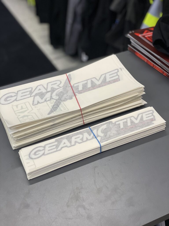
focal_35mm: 52
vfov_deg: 36.8
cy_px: 113
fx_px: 338
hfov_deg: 28.0
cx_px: 84
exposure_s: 1/100
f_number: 2
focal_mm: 6
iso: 64
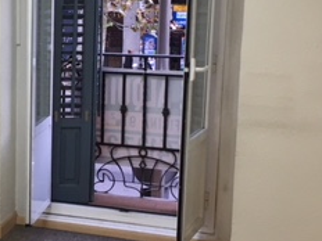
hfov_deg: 23.4
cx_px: 1
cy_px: 107
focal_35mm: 80
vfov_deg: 18.4
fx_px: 744
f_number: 2.2
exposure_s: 1/33
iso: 64
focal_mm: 4.15
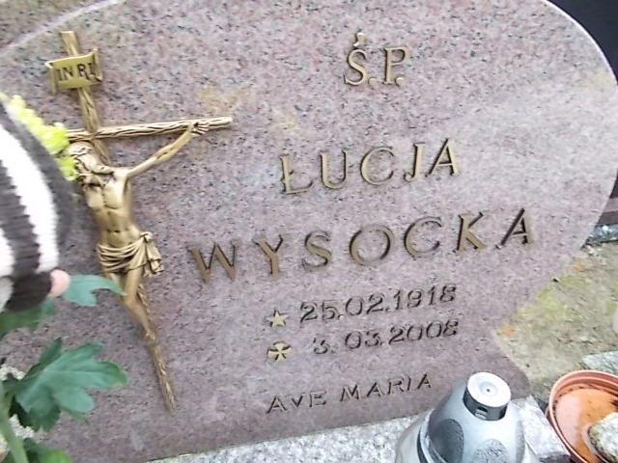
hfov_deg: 67.3
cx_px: 309
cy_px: 232
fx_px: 464
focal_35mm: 26
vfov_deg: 53.1
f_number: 3.2
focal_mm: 4.6
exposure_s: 1/25
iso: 180
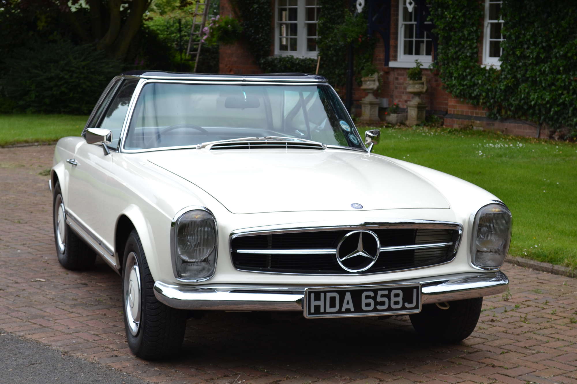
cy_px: 192
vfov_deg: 18.9
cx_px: 288
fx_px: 1154
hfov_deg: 28.1
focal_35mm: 72
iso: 100
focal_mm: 48
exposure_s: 1/200
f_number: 7.1
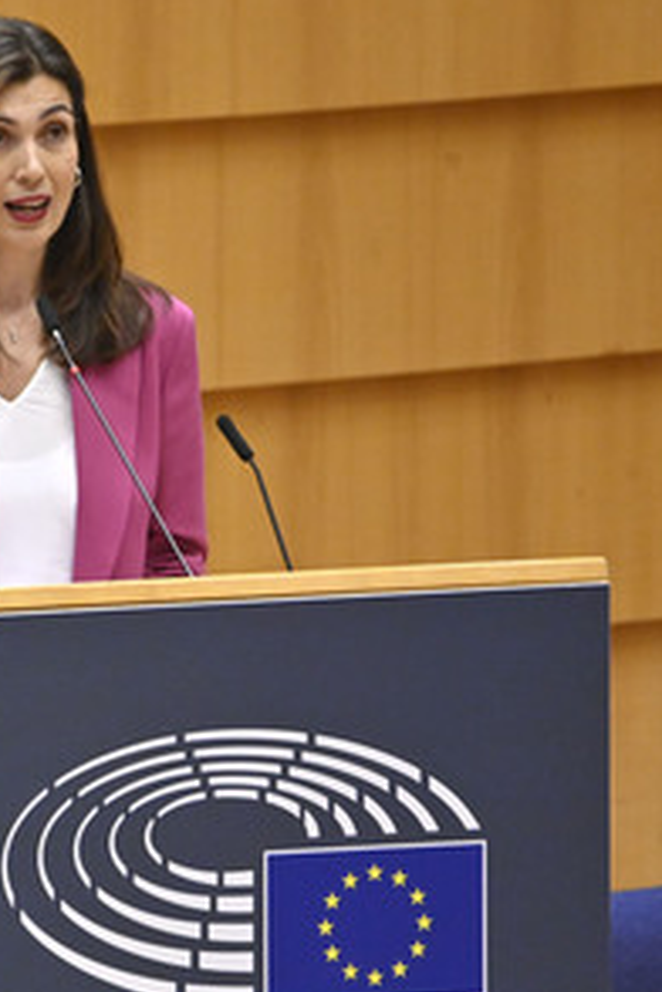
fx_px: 25320
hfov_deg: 1.5
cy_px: 496
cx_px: 61
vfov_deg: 2.2
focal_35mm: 918
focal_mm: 600
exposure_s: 1/640
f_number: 6.3
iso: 5000
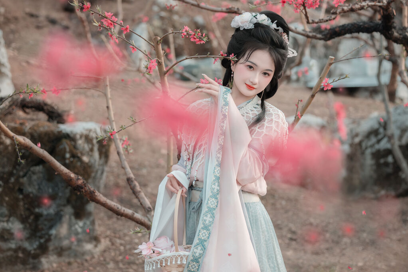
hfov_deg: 25.0
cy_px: 151
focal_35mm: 81
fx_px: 918
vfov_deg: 16.8
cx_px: 230
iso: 50
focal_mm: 70
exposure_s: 1/80
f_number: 2.8
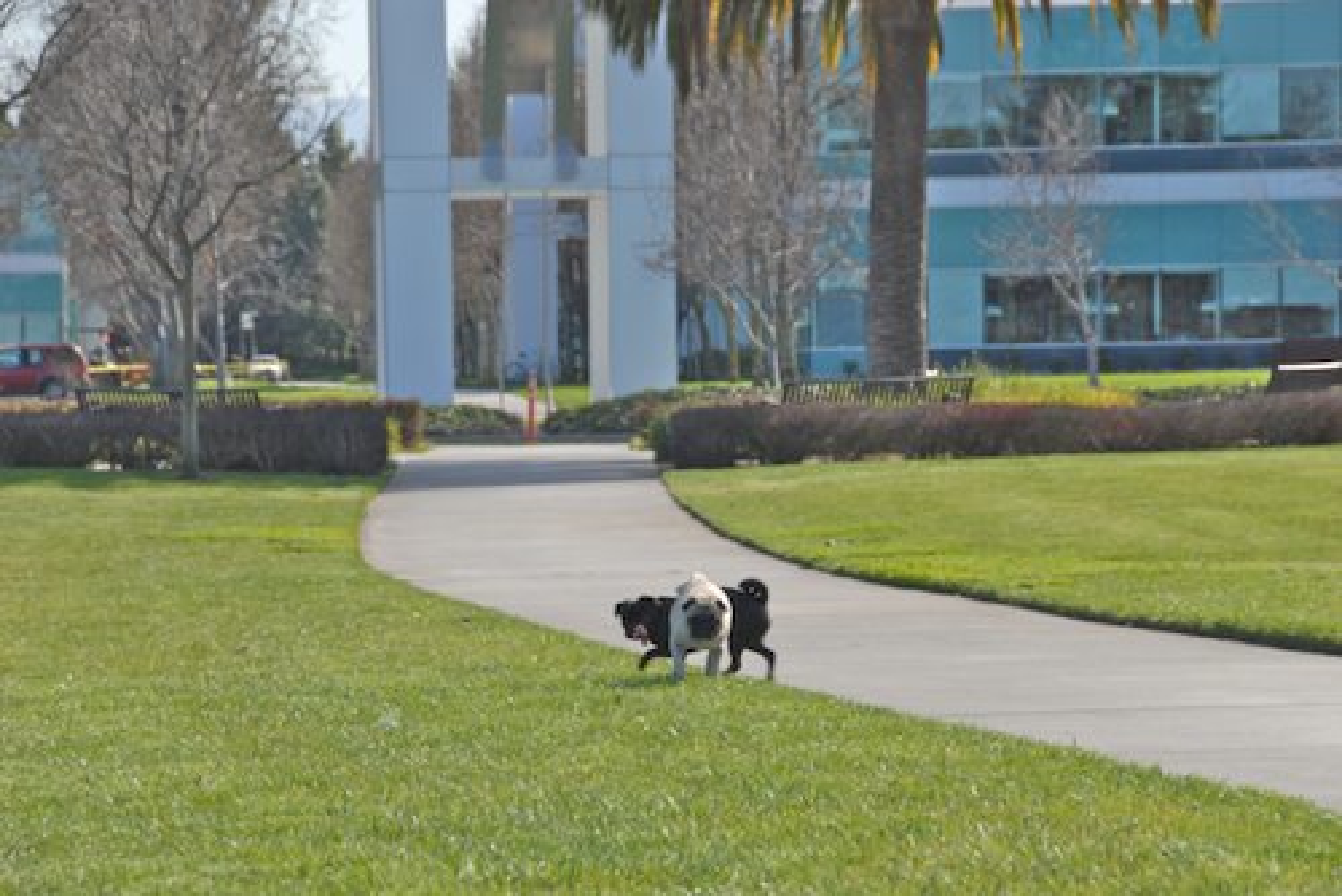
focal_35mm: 158
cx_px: 671
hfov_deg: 13.0
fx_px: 5874
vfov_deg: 8.7
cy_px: 448
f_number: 8
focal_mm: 105
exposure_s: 1/160
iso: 100
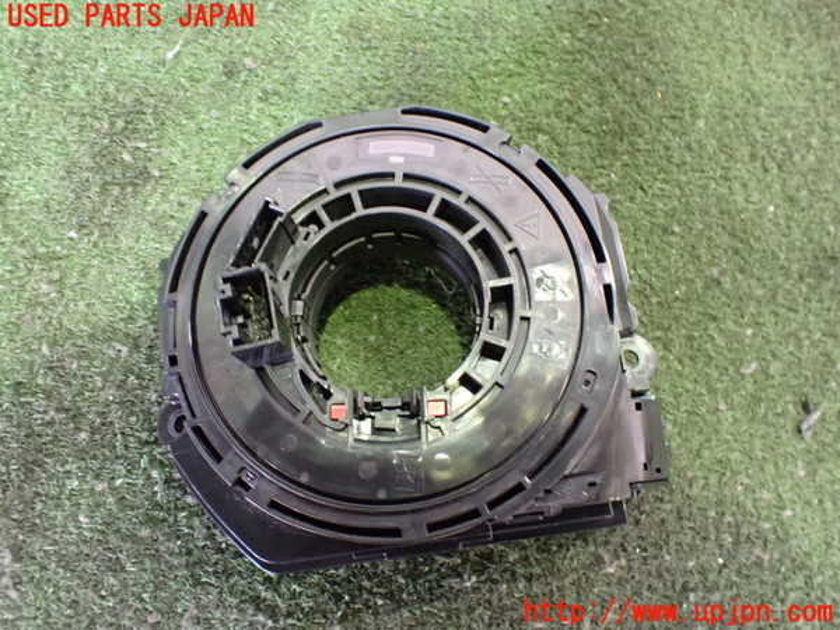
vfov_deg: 46.8
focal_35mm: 30
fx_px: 728
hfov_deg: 60.0
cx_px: 420
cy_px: 315
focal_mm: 5.4
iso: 1250
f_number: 2.3
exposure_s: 1/30
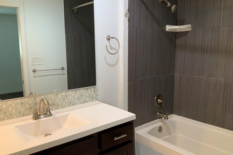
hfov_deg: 60.3
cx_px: 117
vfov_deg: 42.3
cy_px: 77
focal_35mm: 31
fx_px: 201
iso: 125
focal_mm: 3
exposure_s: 1/60
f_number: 1.8
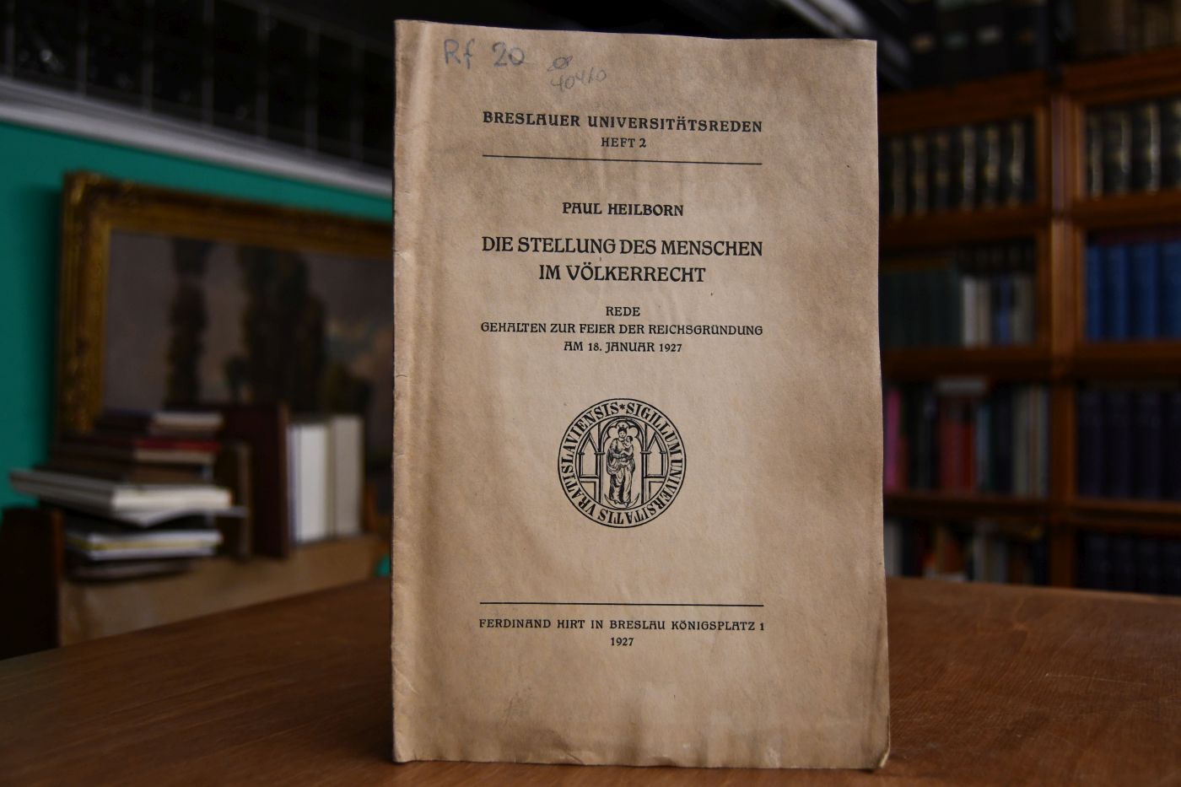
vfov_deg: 43.6
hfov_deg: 61.9
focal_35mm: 30
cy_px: 394
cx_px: 590
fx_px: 984
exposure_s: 1/125
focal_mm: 20
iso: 1000
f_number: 3.5
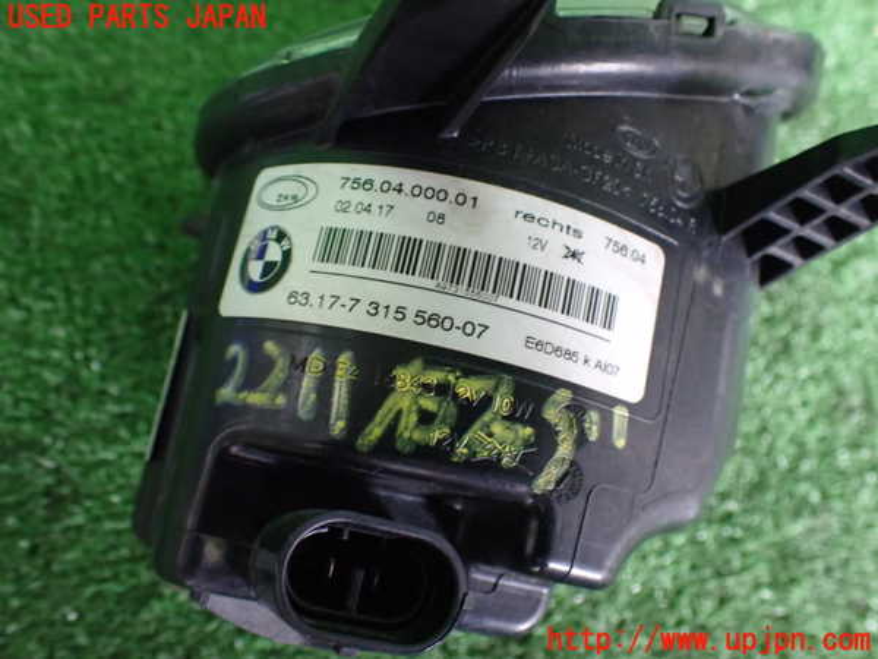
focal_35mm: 30
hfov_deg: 60.0
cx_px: 439
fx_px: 761
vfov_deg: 46.8
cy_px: 330
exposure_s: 1/30
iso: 1000
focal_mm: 5.4
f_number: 2.3
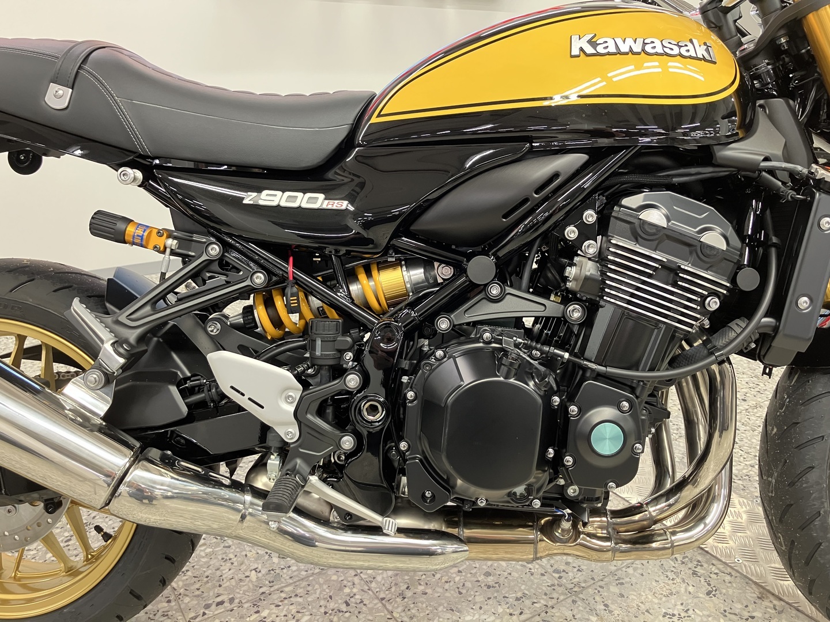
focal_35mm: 28
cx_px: 415
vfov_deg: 49.7
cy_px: 311
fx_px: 671
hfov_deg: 63.4
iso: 250
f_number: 1.8
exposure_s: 1/50
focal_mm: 3.99
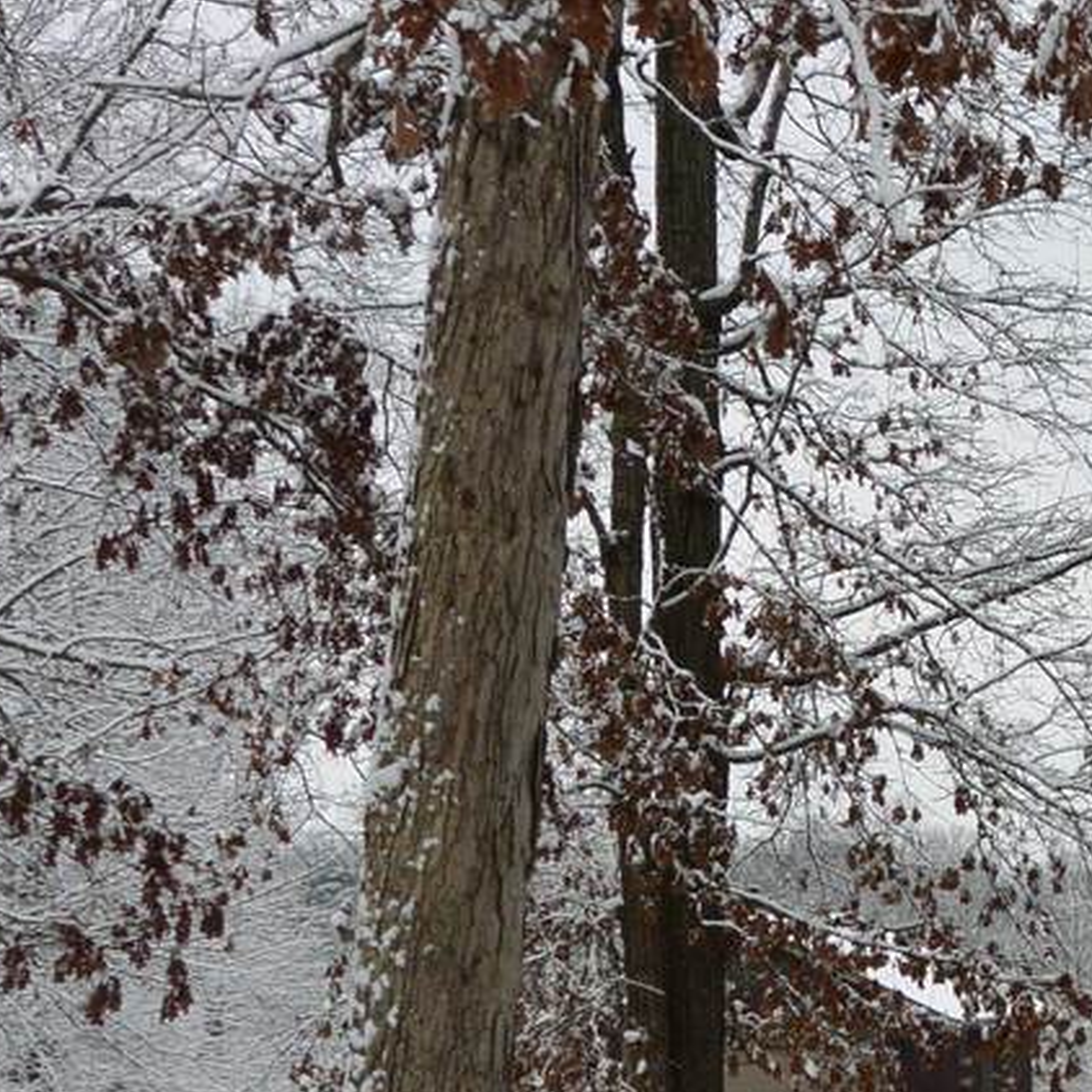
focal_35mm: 103
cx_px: 1576
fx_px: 3676
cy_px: 933
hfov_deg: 15.7
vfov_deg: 16.7
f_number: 4.2
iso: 160
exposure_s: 1/400
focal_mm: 15.1
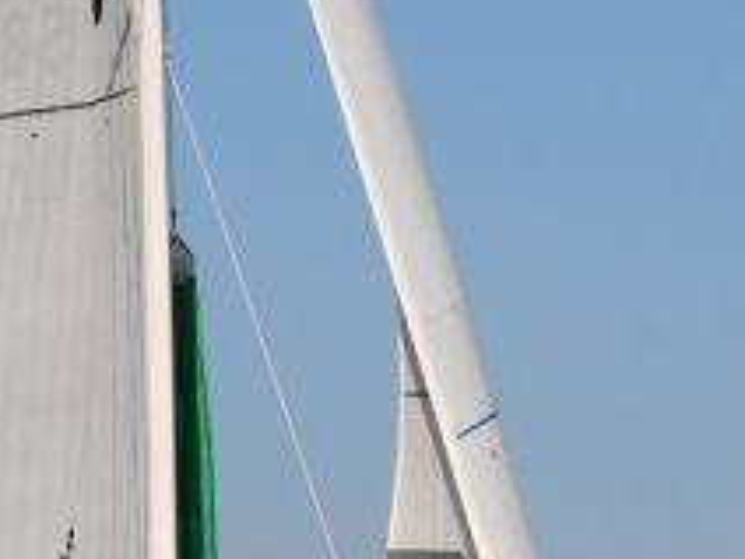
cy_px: 860
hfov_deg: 5.0
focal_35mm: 393
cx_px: 109
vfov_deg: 3.8
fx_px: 8458
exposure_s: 1/800
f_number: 6.3
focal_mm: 72
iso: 100
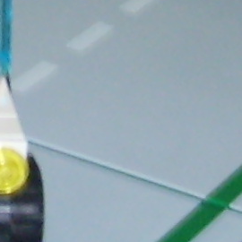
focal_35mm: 293
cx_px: -267
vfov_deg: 5.9
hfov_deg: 5.8
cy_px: -164
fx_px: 2317
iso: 100
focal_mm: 5.8
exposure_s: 1/45
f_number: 2.8
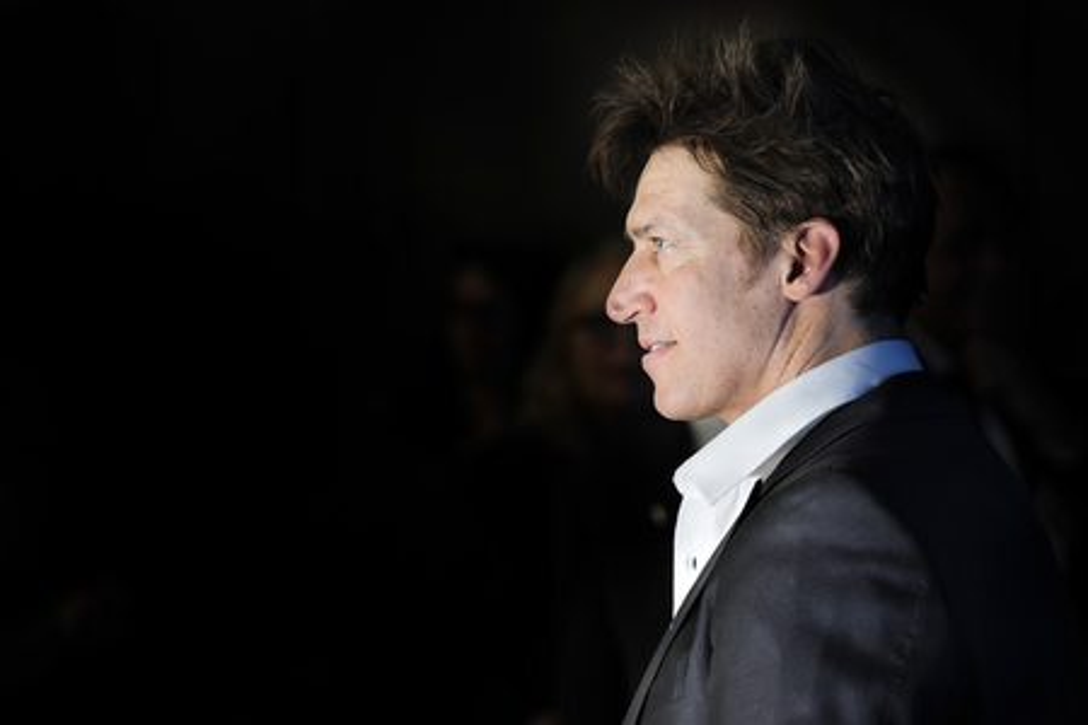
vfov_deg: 6.9
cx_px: 544
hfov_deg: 10.3
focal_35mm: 200
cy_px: 362
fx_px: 6044
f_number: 5.6
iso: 400
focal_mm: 200
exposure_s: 1/200
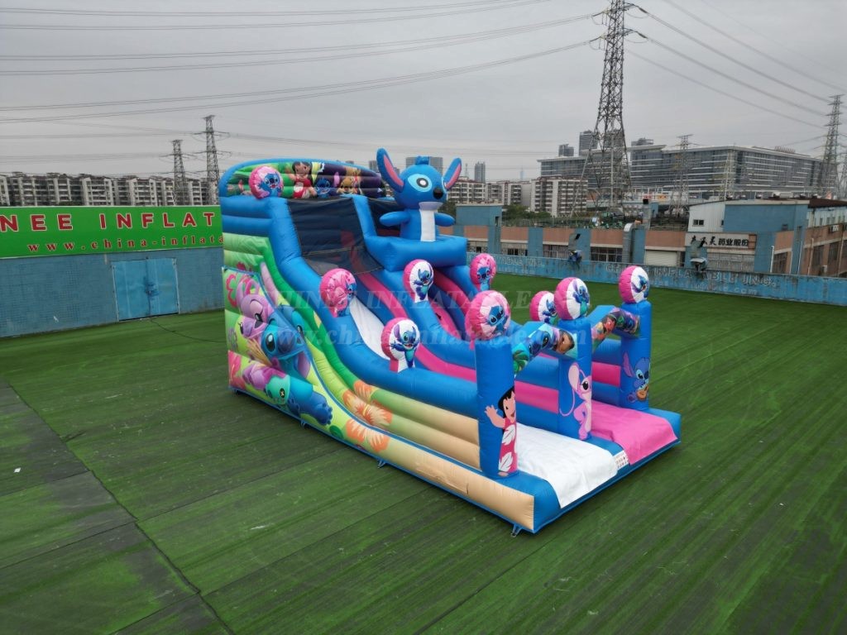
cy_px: 318
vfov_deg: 56.8
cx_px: 424
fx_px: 587
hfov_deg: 71.6
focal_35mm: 24
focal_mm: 6.72
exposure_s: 1/800
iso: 100
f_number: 1.7
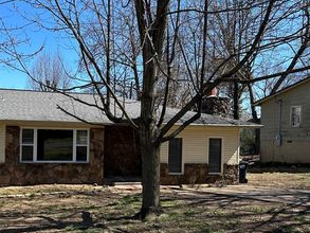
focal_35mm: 41
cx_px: 61
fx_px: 367
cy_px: 141
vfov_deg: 35.0
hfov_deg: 43.6
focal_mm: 6.86
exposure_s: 1/2410
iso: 80
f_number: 1.78
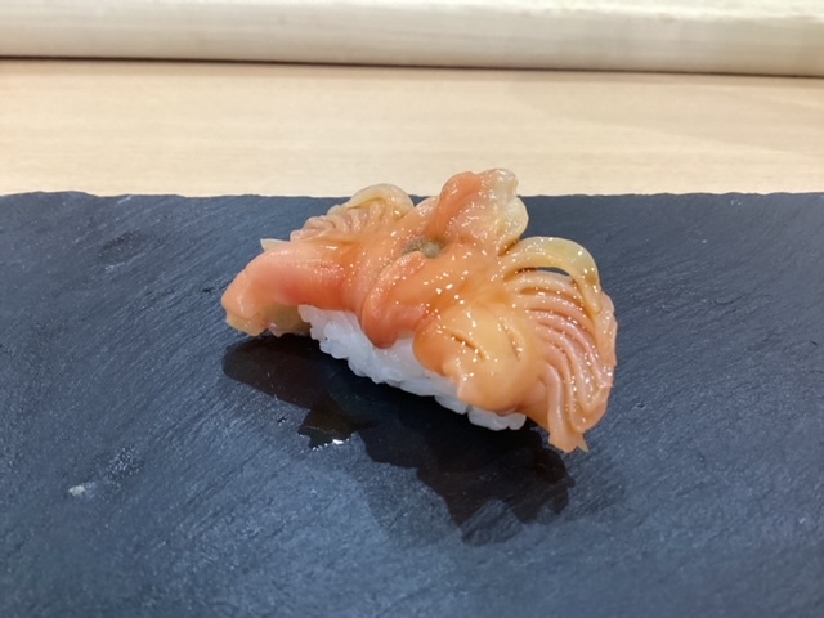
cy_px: 309
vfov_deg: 45.4
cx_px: 412
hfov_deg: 58.4
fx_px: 738
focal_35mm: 31
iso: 250
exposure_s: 1/60
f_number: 2.4
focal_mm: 3.3
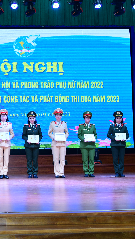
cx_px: -27
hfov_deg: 16.3
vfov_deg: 29.7
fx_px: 452
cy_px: 119
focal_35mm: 71
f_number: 3.5
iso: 800
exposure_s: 1/200
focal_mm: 30
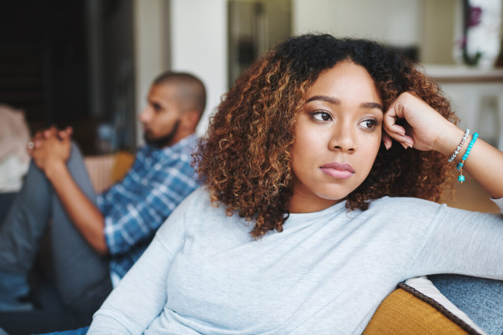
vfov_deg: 36.9
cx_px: 248
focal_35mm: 36
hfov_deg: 53.1
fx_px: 503
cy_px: 166
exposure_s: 1/400
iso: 200
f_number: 2
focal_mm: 35
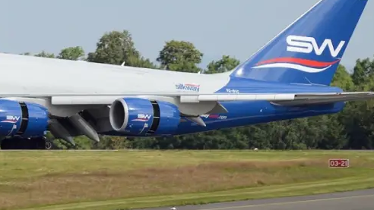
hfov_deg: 4.4
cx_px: 45
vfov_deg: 2.5
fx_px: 4870
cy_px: 84
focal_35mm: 491
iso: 200
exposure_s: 1/500
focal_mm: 150
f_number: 8
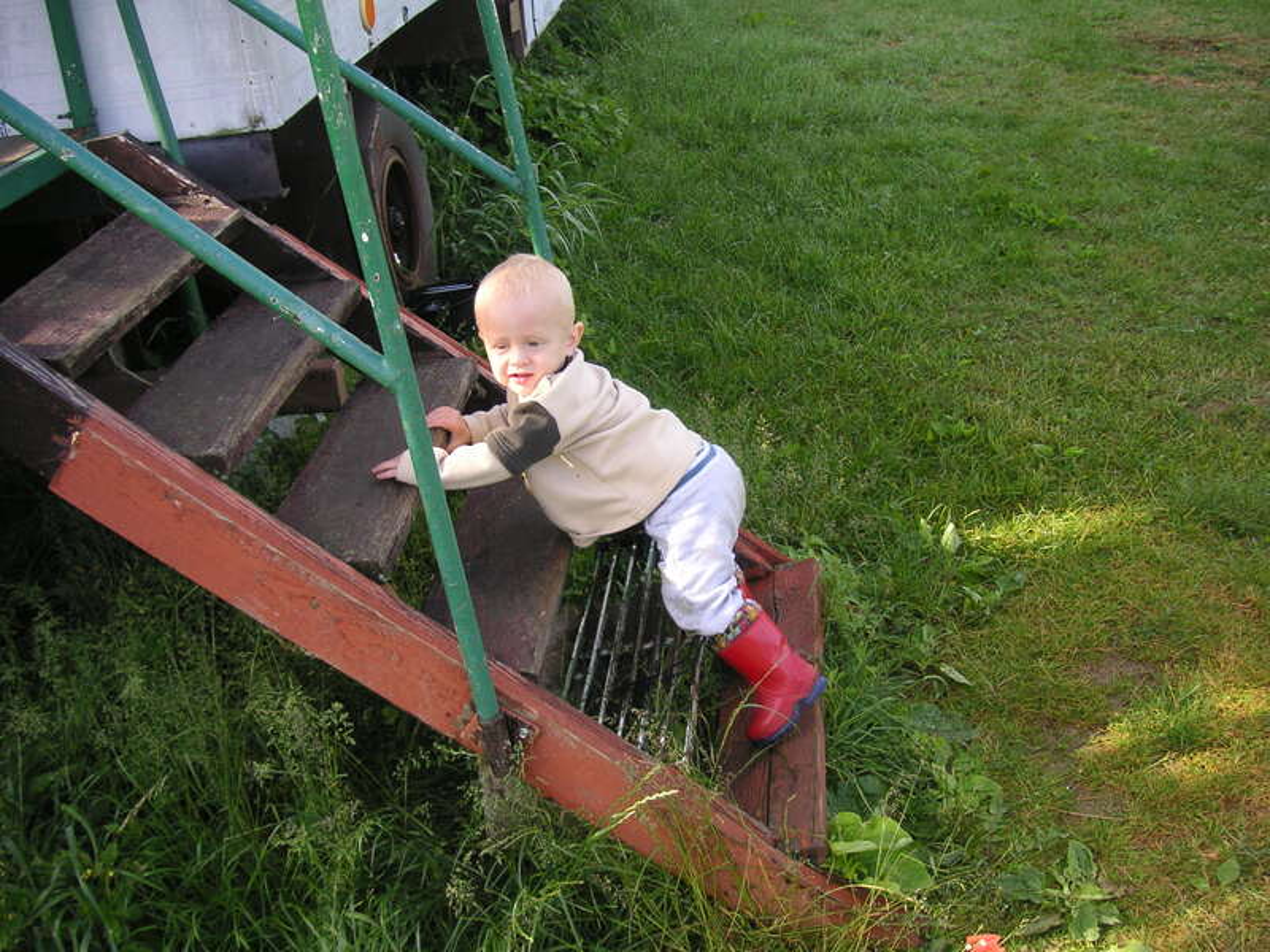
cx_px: 635
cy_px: 476
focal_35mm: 37
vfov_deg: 38.7
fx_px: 1357
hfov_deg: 50.1
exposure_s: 1/180
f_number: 2.8
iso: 50
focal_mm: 6.1
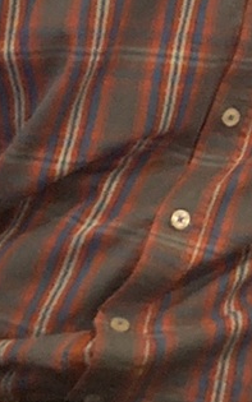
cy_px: -257
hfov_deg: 8.0
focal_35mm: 152
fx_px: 1669
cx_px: 609
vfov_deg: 12.8
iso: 250
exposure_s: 1/33
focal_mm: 3.99
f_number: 1.8
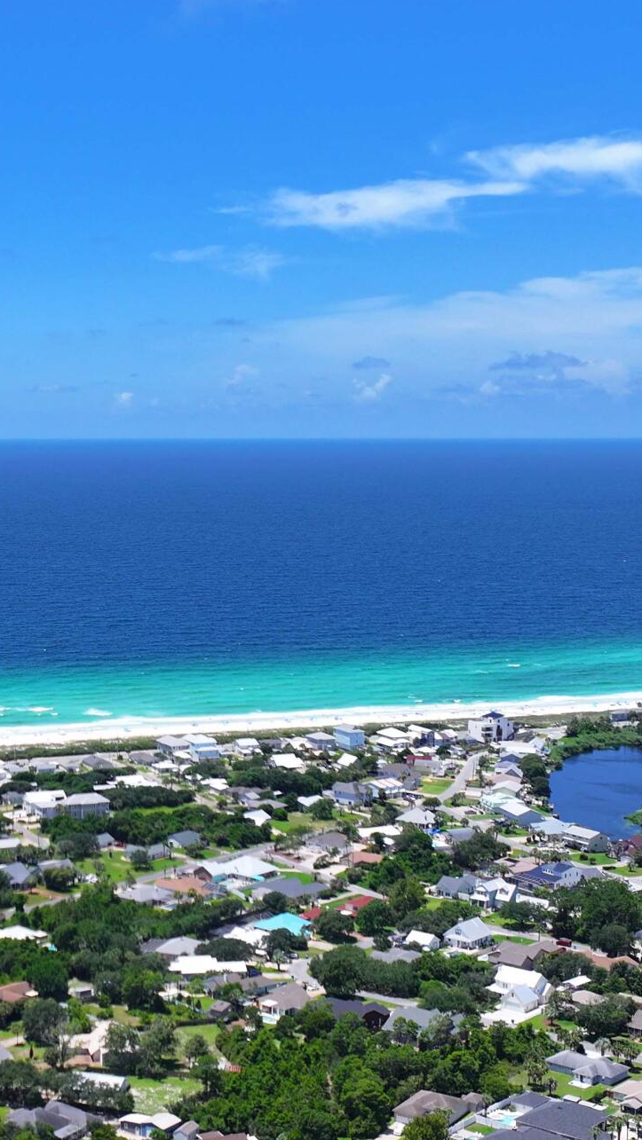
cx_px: -13
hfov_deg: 19.1
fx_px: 1846
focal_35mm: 61
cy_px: 645
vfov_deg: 34.3
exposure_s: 1/2000
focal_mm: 12.29
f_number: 2.8
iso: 100
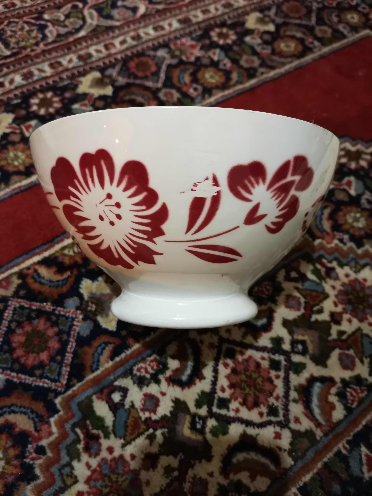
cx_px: 186
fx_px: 373
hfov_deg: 53.1
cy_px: 248
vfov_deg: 67.3
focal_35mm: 26
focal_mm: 4.75
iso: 1600
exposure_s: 1/25
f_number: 1.8
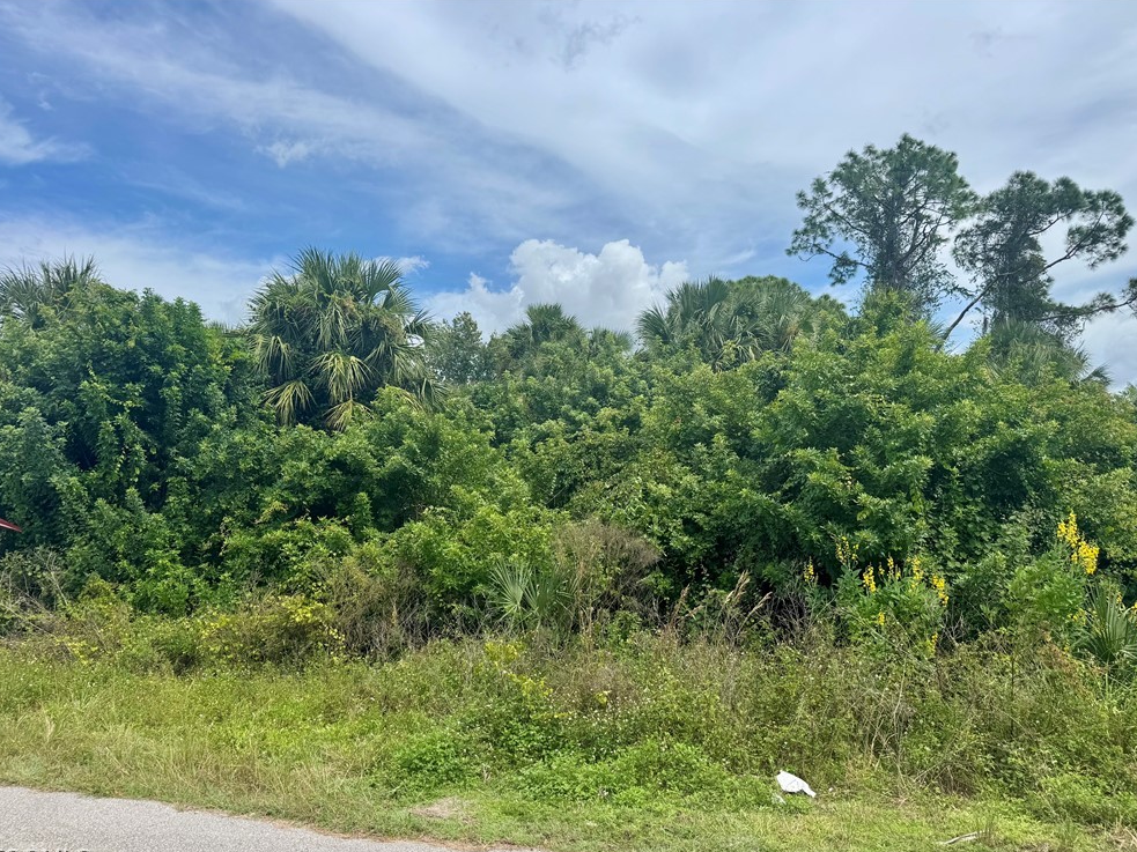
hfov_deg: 69.4
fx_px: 821
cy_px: 440
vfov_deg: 54.9
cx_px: 574
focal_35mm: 25
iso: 80
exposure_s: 1/5814
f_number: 1.78
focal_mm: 6.76
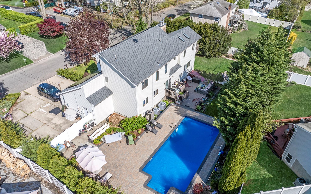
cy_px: 112
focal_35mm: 26
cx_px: 157
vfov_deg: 47.4
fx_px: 220
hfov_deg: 70.4
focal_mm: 12.29
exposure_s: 1/3200
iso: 140
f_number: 2.8
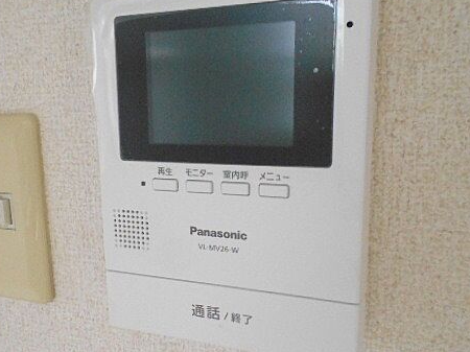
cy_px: 187
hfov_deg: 49.6
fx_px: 502
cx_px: 172
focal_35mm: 37
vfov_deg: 38.6
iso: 800
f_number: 3.2
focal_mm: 4.6
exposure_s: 1/125
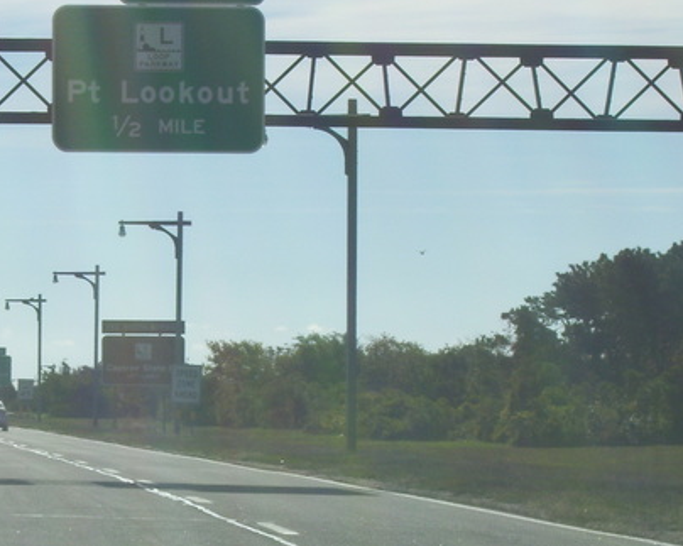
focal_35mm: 209
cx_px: 101
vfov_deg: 7.4
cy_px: 390
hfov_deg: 9.2
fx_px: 4224
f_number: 8
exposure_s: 1/500
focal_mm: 18
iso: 80
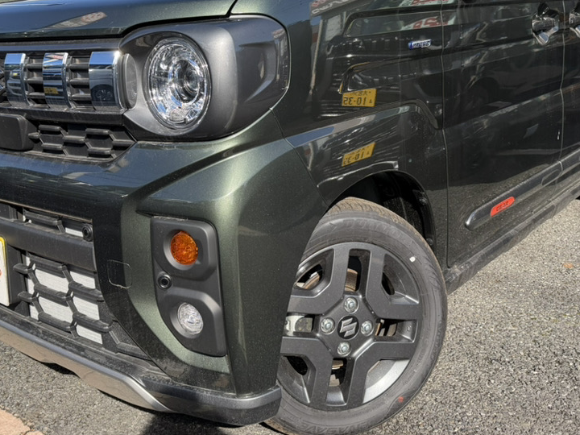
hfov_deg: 46.8
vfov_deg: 35.1
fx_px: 670
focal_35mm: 40
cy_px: 104
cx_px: 267
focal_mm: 6.76
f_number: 1.78
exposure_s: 1/2703
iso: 100
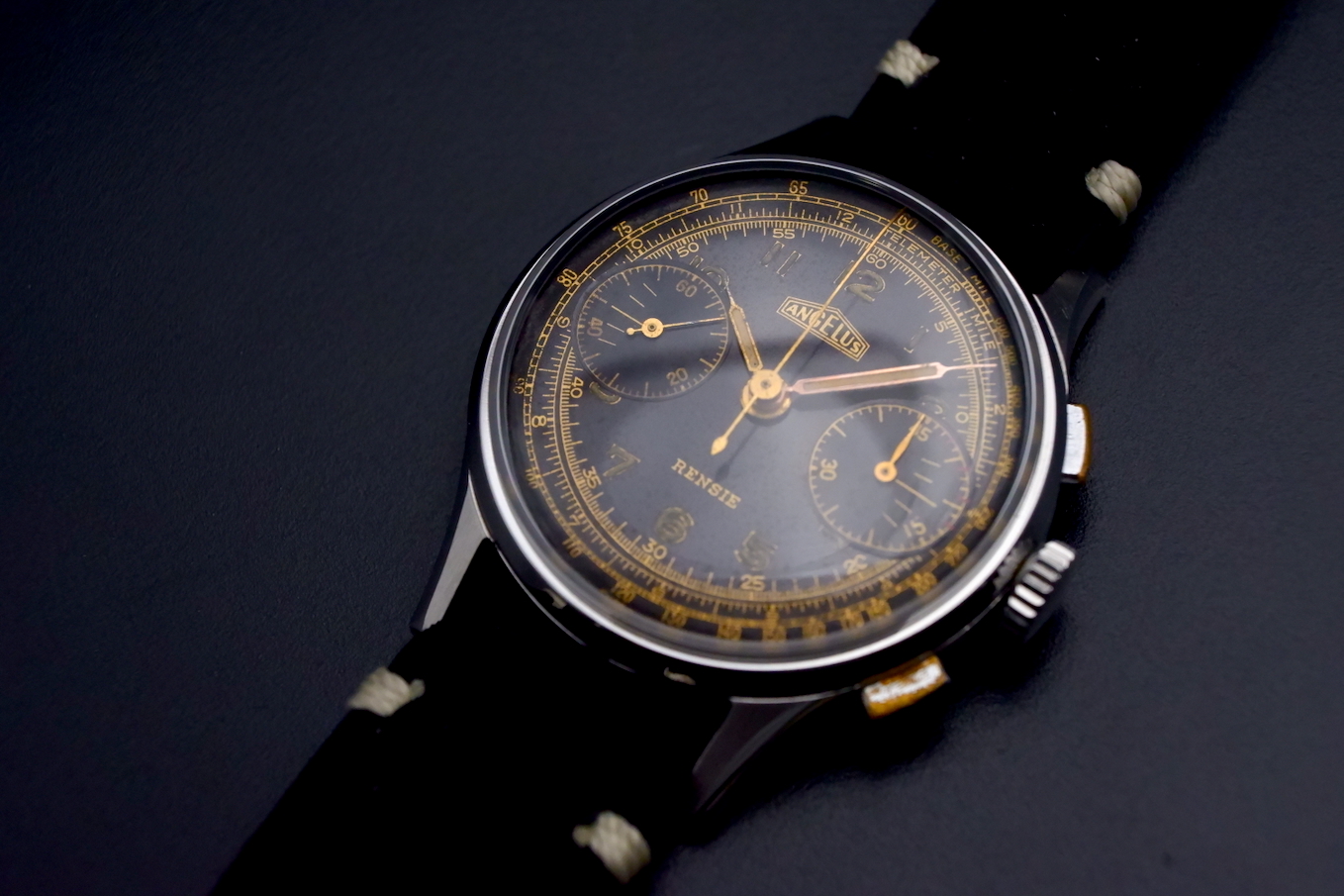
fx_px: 2202
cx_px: 672
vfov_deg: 23.0
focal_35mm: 59
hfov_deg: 33.9
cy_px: 448
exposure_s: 1/4000
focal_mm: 39
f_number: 7.1
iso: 6400
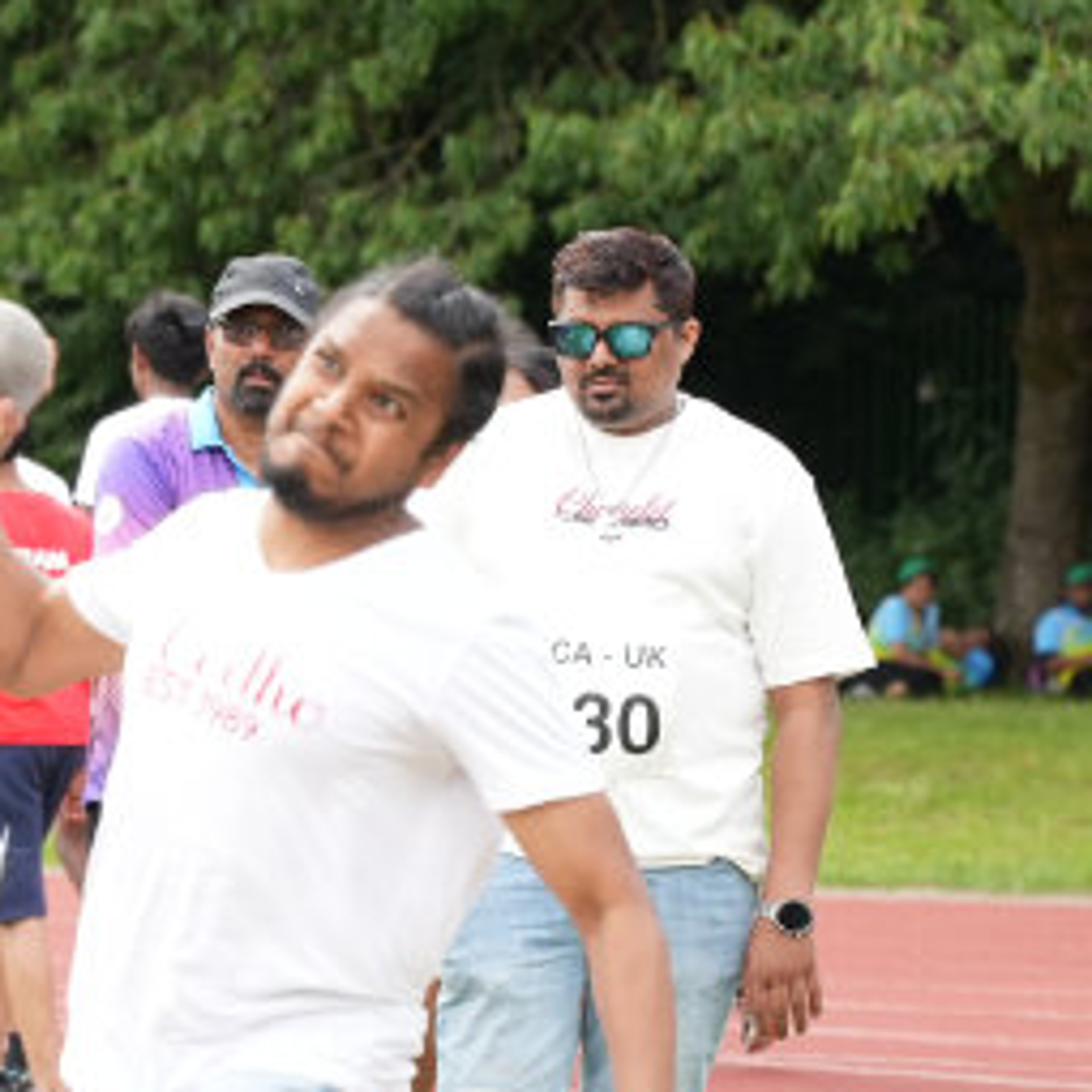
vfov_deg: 7.9
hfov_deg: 7.8
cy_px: 662
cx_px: -214
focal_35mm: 221
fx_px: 7900
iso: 250
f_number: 2.8
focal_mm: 65.1
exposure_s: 1/800
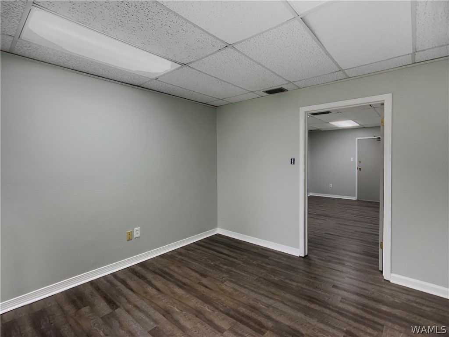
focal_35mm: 26
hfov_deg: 67.3
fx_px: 337
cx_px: 224
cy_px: 168
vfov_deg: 53.1
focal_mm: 5.7
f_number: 1.5
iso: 50
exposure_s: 1/120
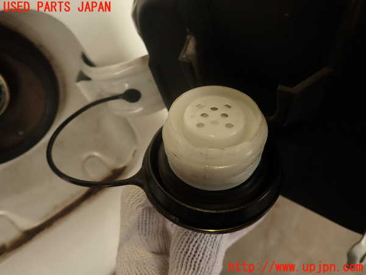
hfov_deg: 69.4
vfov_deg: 54.9
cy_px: 138
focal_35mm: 25
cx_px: 183
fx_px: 264
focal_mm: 4.5
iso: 100
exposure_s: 1/80
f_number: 2
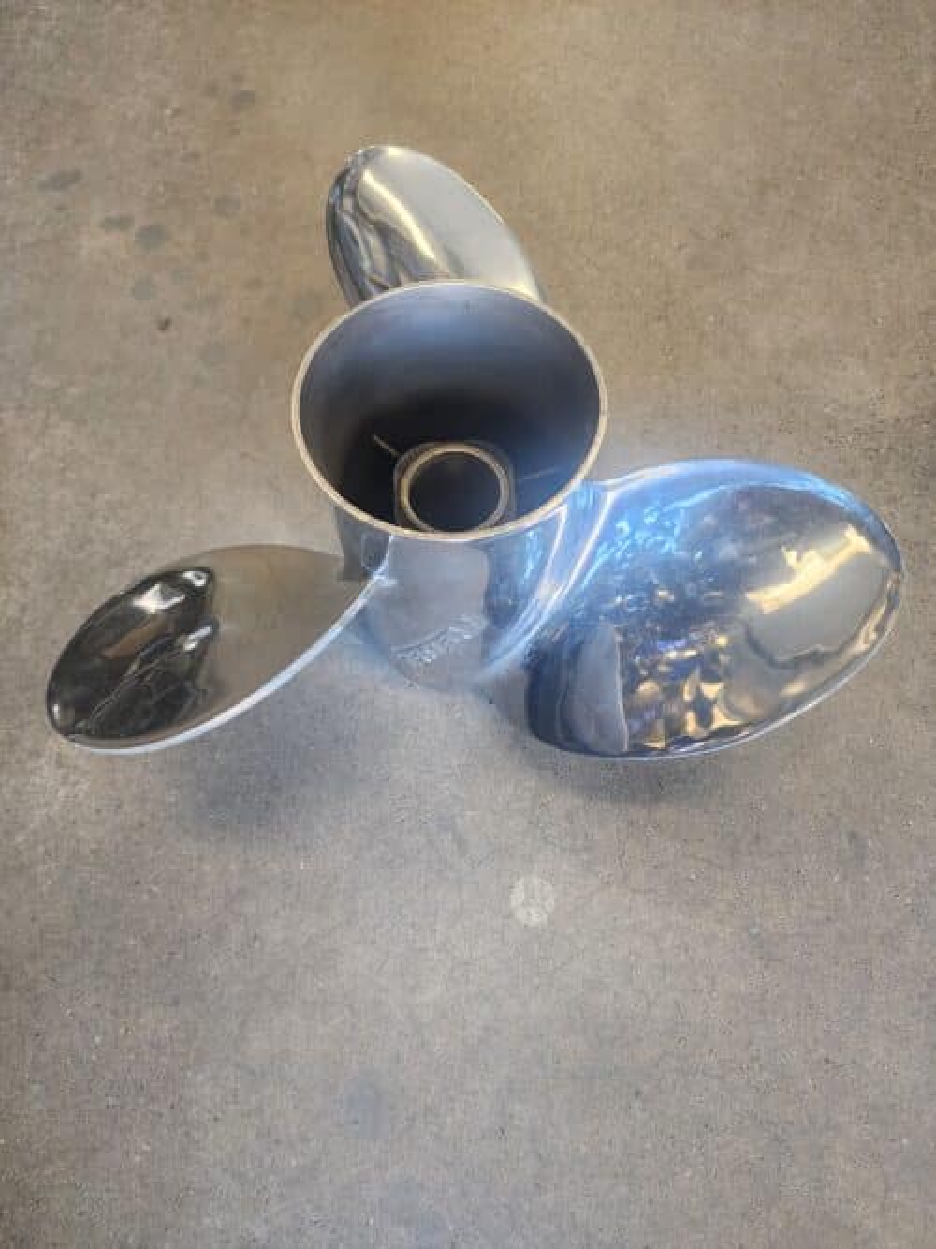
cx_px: 468
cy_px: 624
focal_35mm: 23
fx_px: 829
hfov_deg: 58.9
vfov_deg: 73.9
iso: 400
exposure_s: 1/120
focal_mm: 6.4
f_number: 1.8
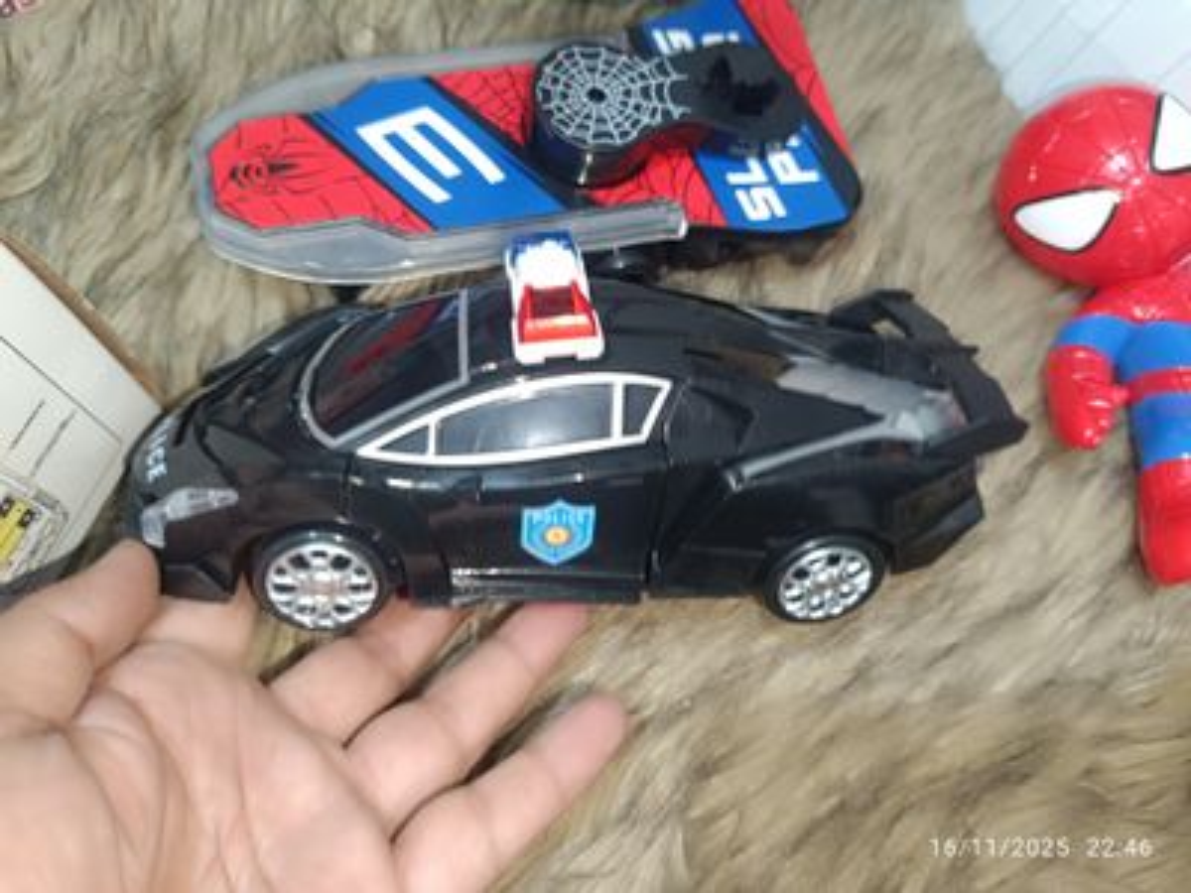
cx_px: 596
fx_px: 826
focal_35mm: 24
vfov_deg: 56.8
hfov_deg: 71.6
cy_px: 446
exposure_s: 1/33.3
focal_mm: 5.59
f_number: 1.88
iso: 505
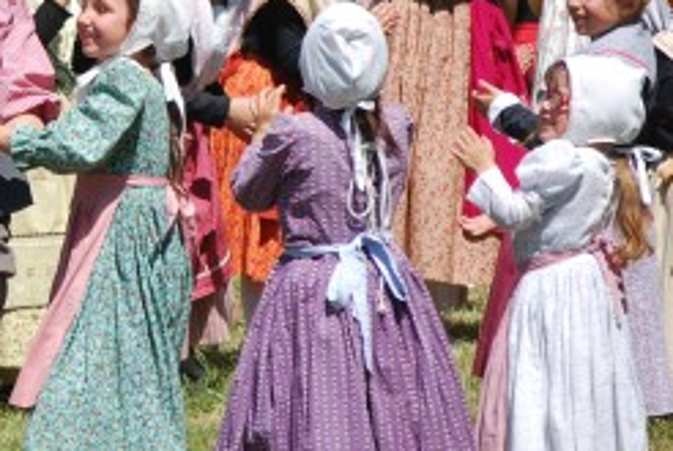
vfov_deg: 3.6
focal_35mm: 383
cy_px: 34
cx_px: -175
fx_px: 7173
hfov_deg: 5.3
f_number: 5.6
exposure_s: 1/500
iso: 100
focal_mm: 98
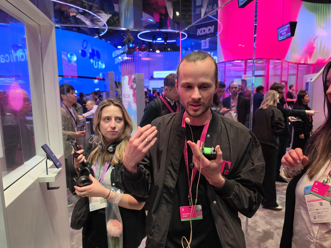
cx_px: 166
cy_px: 124
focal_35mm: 23
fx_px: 220
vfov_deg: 58.9
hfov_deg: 73.9
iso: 40
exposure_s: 1/103
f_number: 1.4
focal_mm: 6.5
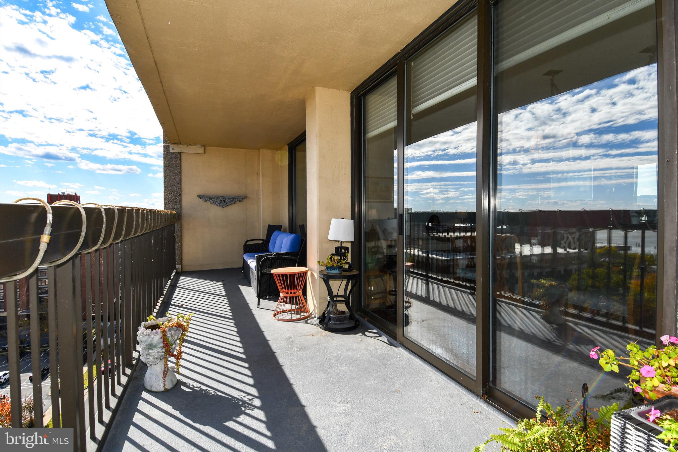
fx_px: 339
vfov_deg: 67.4
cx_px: 339
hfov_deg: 90.0
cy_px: 226
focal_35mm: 18
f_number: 9
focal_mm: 12
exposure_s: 1/250
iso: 100
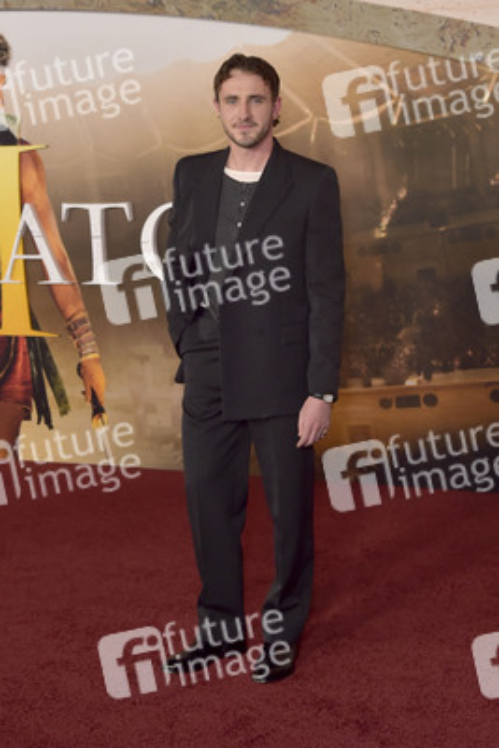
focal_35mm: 58
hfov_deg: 23.4
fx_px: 1205
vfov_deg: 34.5
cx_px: 250
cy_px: 374
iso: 1000
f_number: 5.6
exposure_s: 1/250
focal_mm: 58
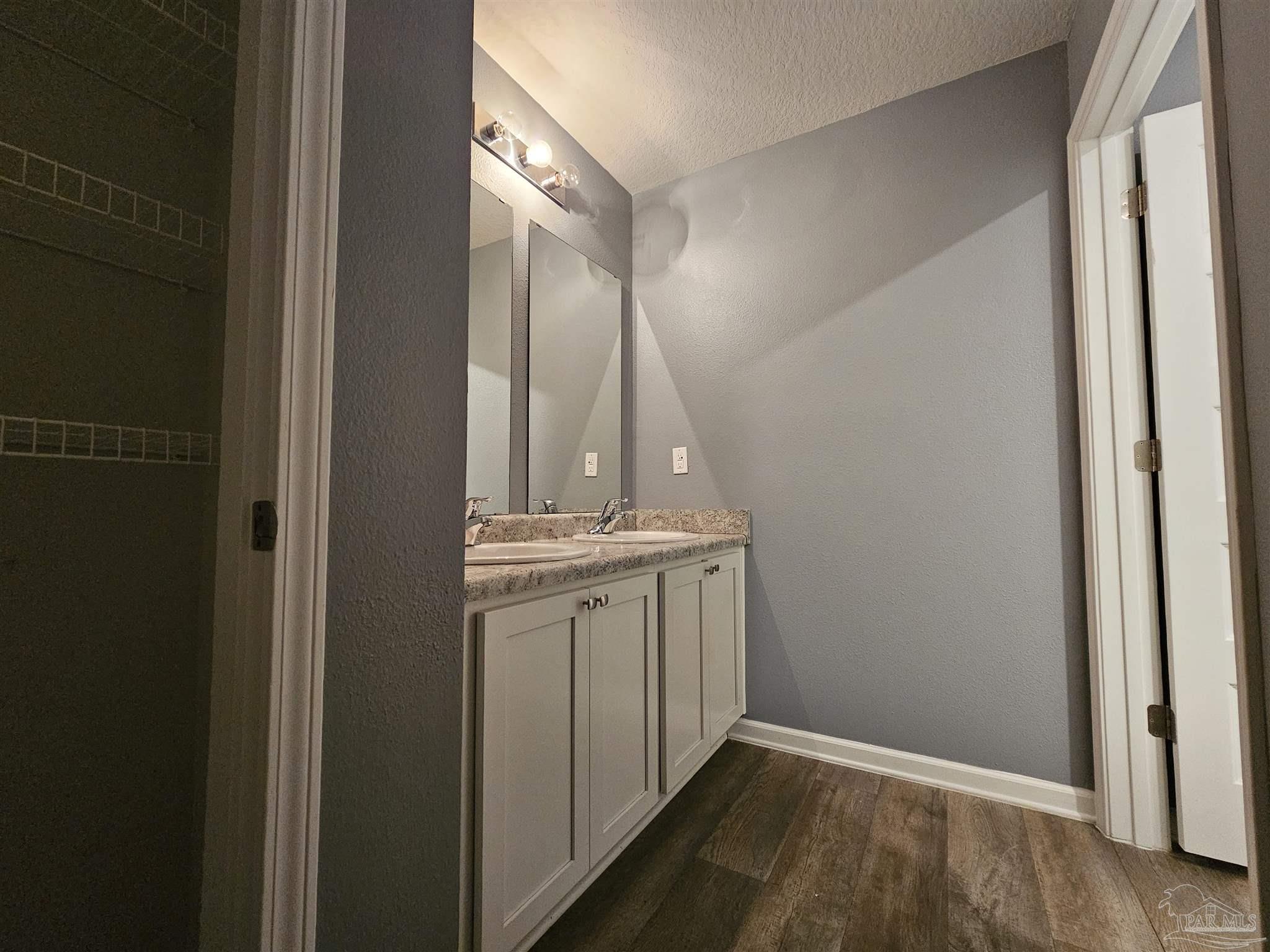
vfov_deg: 89.9
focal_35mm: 13
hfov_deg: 106.2
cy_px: 476
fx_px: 477
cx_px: 635
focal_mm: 2.2
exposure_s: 1/30
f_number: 2.2
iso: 640
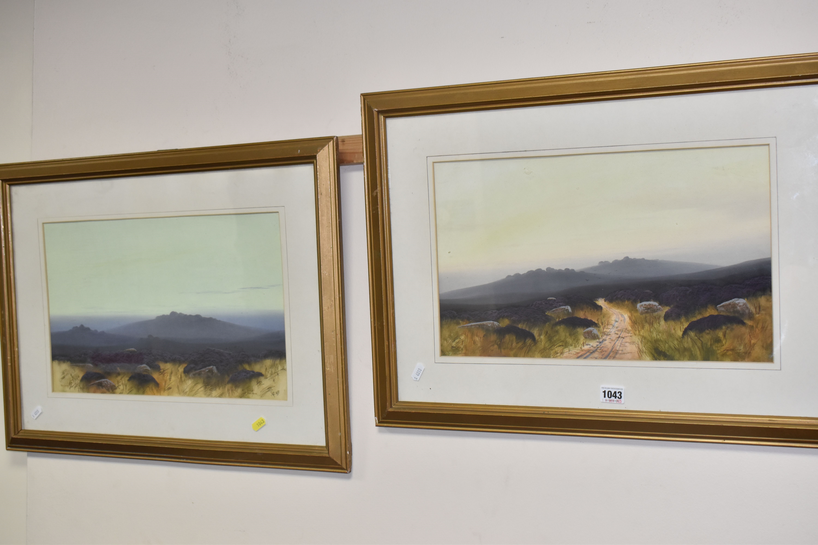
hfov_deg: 43.6
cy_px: 272
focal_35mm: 45
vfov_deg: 29.9
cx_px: 409
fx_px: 1022
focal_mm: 30
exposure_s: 1/80
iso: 800
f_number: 6.3
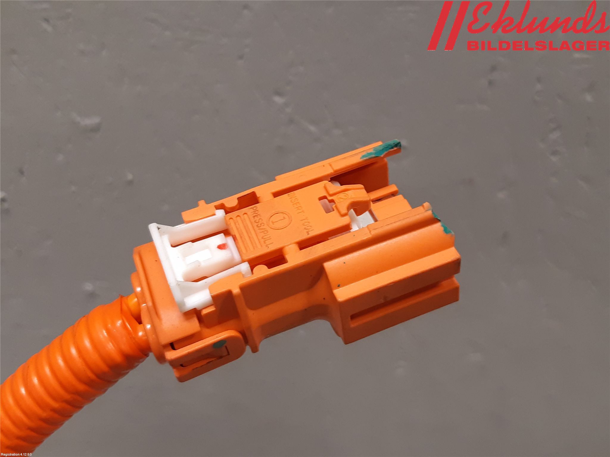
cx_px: 305
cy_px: 228
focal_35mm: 26
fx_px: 458
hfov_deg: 67.3
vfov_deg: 53.1
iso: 125
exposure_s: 1/50
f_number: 1.7
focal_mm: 3.93
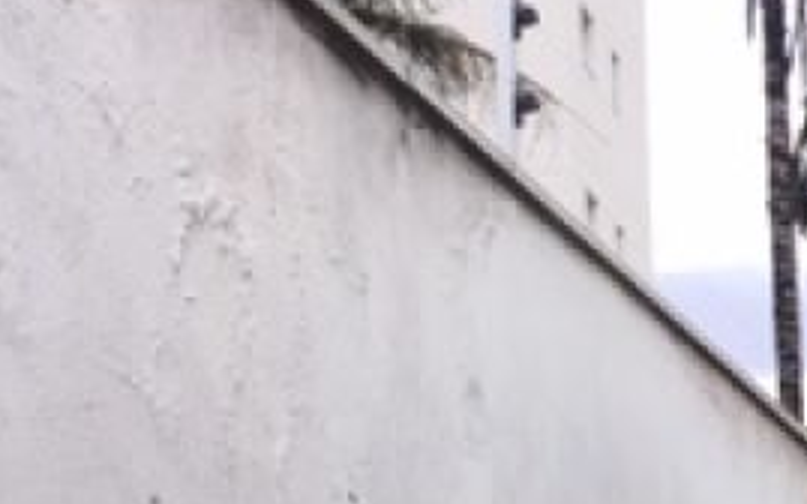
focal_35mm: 117
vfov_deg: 10.3
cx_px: 1380
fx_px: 2573
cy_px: 1017
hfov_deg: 15.7
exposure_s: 1/618
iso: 32
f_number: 2.2
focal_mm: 4.15
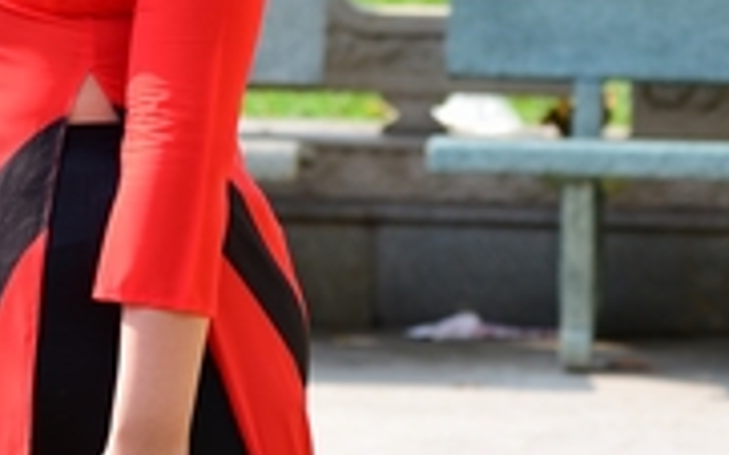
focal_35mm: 311
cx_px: 105
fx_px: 6177
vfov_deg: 4.2
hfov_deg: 6.7
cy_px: -234
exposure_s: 1/200
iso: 100
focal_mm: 85
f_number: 4.5
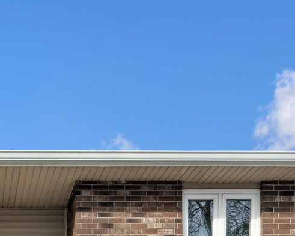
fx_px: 568
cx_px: -32
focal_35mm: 65
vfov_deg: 22.0
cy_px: 270
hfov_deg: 26.7
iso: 400
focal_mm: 21
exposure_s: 1/640
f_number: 9
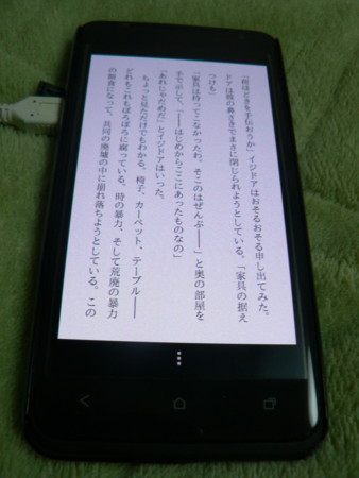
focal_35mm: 36
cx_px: 180
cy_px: 239
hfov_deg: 39.7
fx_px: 497
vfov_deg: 51.3
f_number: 2.8
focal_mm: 6
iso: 150
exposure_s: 1/30
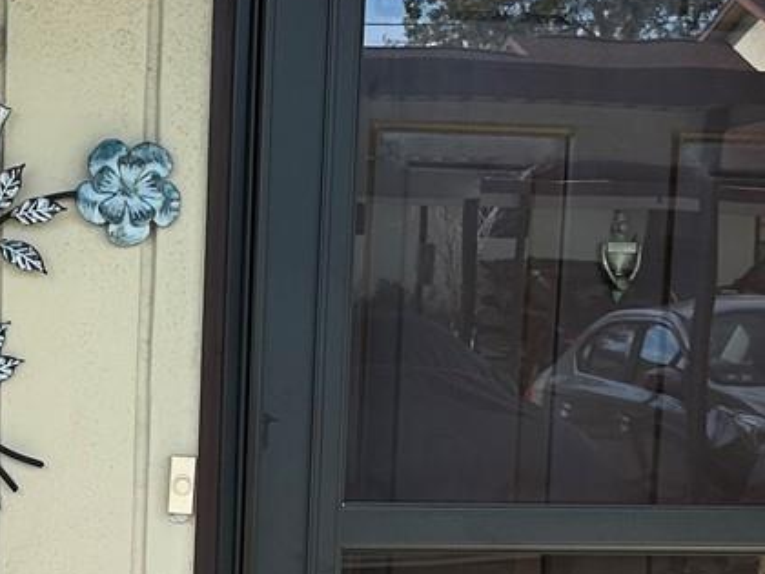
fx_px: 2188
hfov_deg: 19.7
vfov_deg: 14.8
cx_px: 215
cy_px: 512
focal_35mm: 99
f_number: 1.5
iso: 50
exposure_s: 1/1196
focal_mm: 5.7
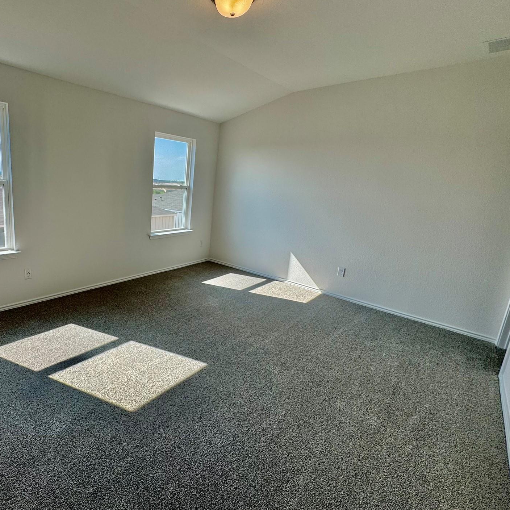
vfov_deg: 80.7
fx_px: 300
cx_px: 160
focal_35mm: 18
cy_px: 242
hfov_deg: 77.4
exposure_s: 1/401
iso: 40
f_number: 2.2
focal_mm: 2.22
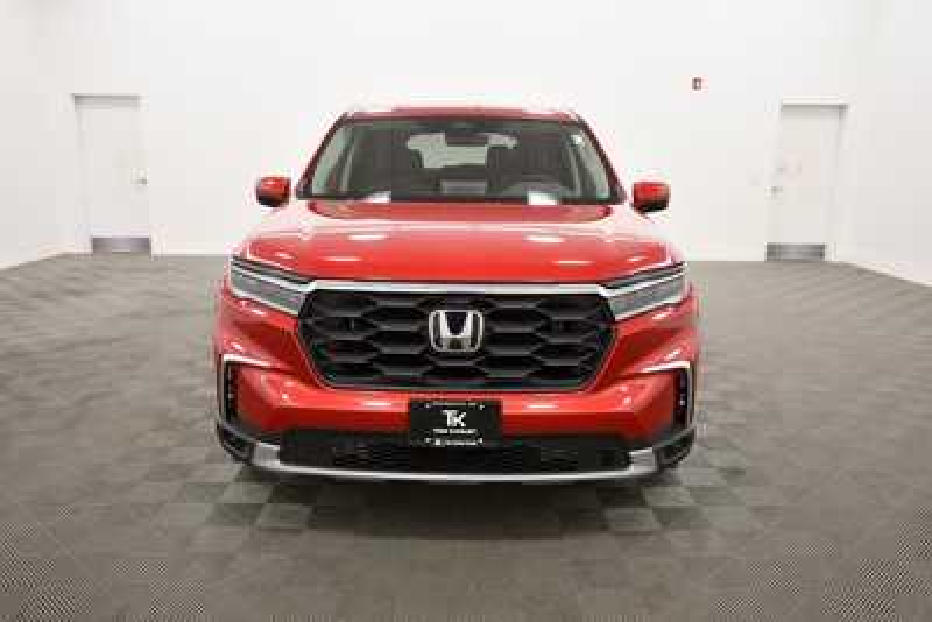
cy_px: 311
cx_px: 466
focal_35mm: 27
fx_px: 699
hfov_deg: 67.4
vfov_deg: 48.0
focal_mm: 18
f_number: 5.3
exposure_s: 1/125
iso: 1250
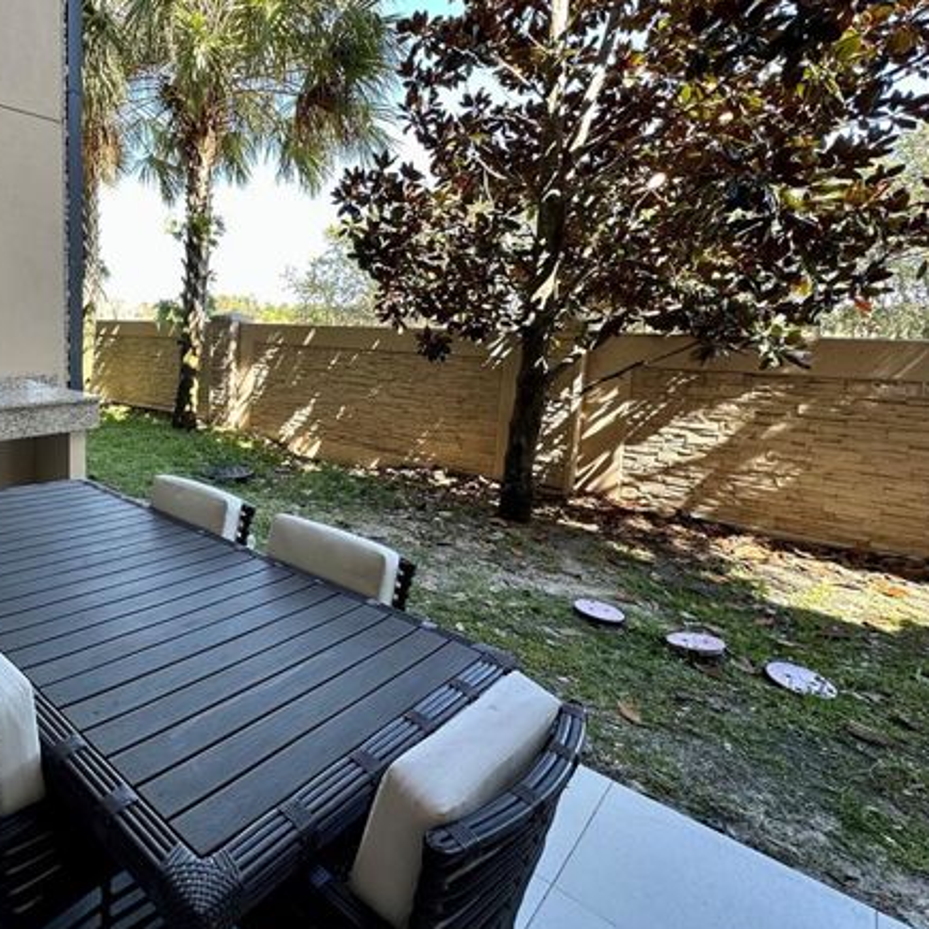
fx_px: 607
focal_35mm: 20
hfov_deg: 68.8
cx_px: 208
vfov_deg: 74.3
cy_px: 388
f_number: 2.2
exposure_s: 1/99
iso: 40
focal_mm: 2.22
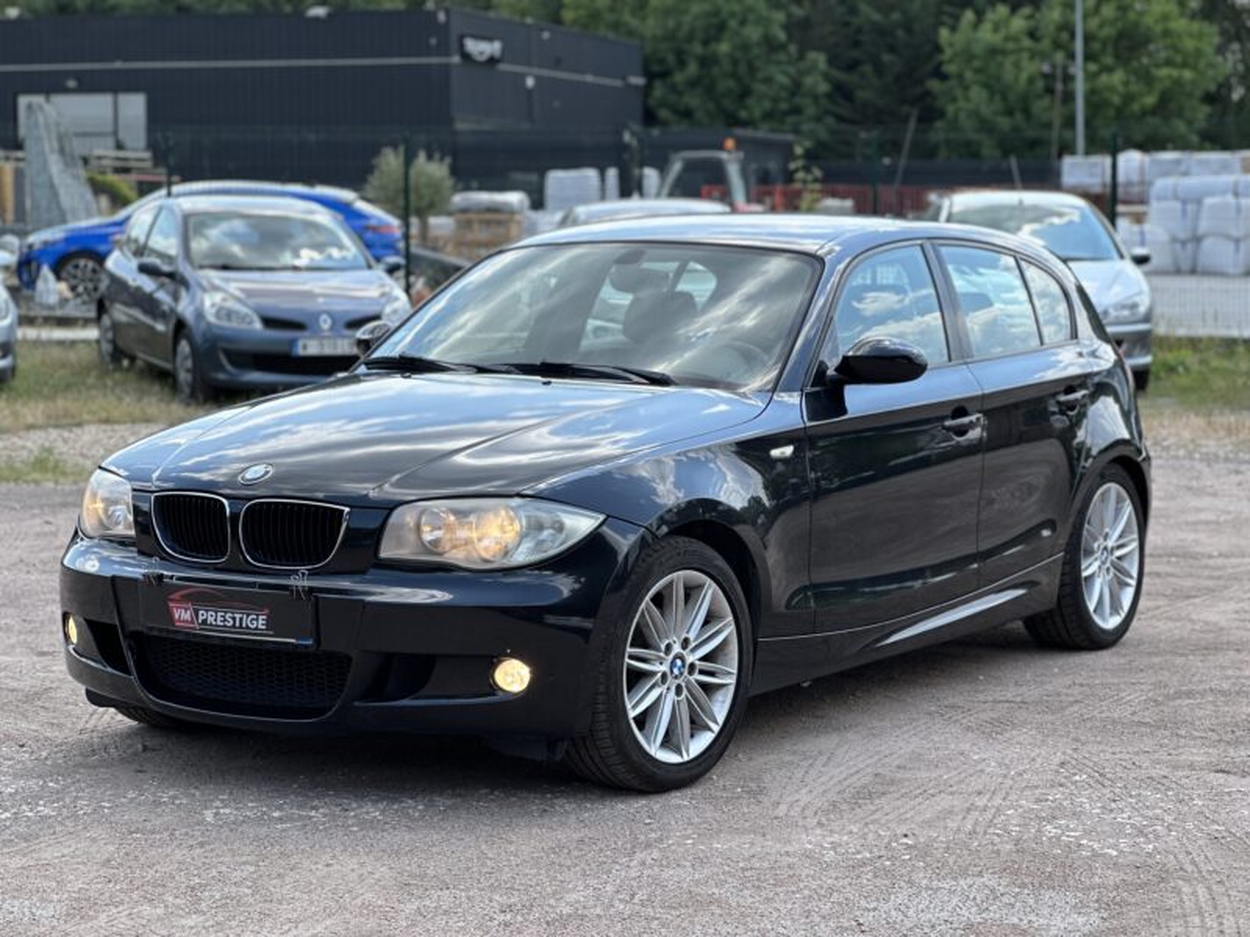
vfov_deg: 19.1
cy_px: 468
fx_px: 2781
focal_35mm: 77
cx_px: 625
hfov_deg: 25.3
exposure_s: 1/244
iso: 25
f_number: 2.8
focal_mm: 9
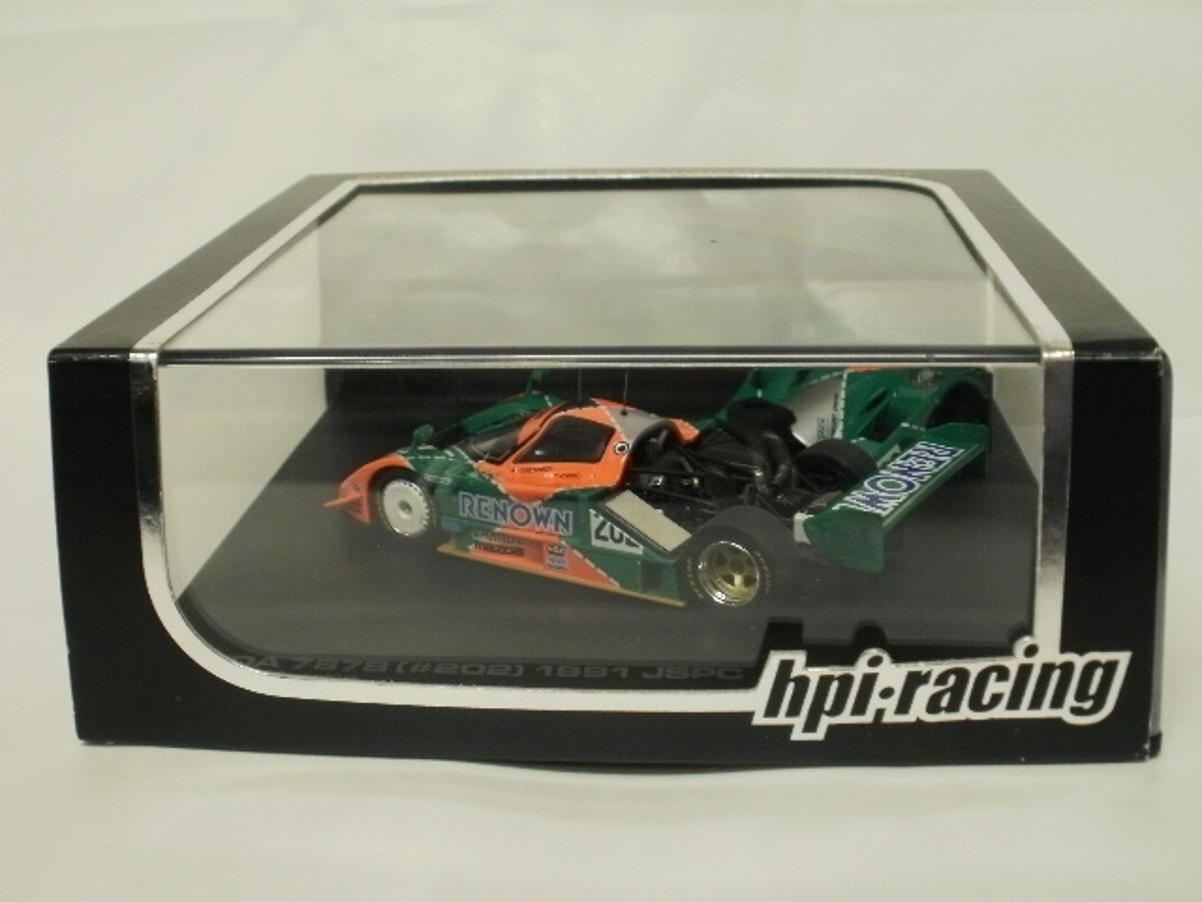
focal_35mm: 44
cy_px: 451
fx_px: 1528
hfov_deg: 42.9
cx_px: 601
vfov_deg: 32.9
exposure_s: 1/10
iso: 125
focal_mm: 7.7
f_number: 4
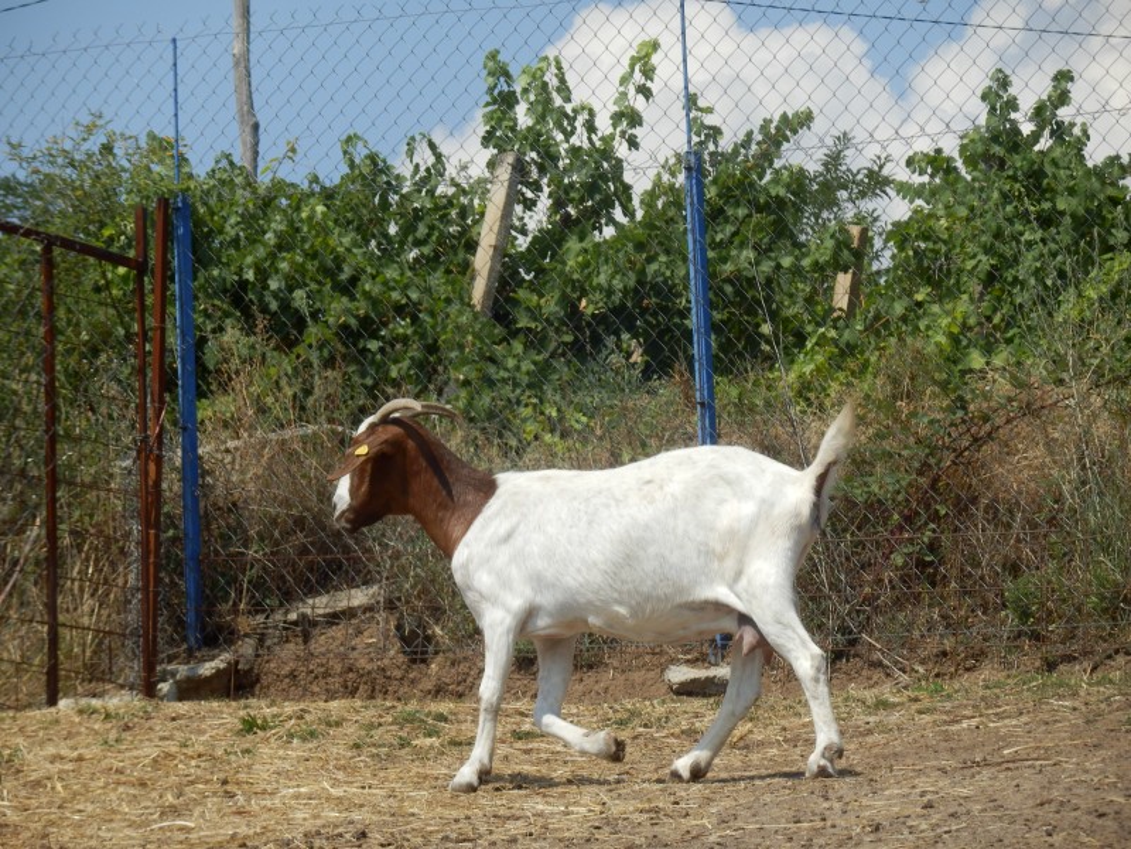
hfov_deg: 9.1
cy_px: 424
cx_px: 566
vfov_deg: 6.8
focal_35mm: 218
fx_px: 7123
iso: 80
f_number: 5.8
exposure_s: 1/500
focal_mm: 38.6
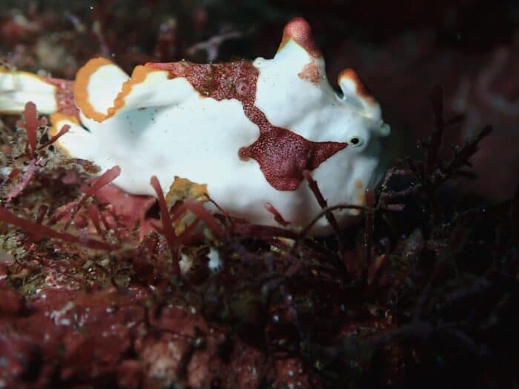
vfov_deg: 33.2
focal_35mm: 43
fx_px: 644
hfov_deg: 43.6
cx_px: 312
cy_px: 123
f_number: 6.3
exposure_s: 1/30
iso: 400
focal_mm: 5.4
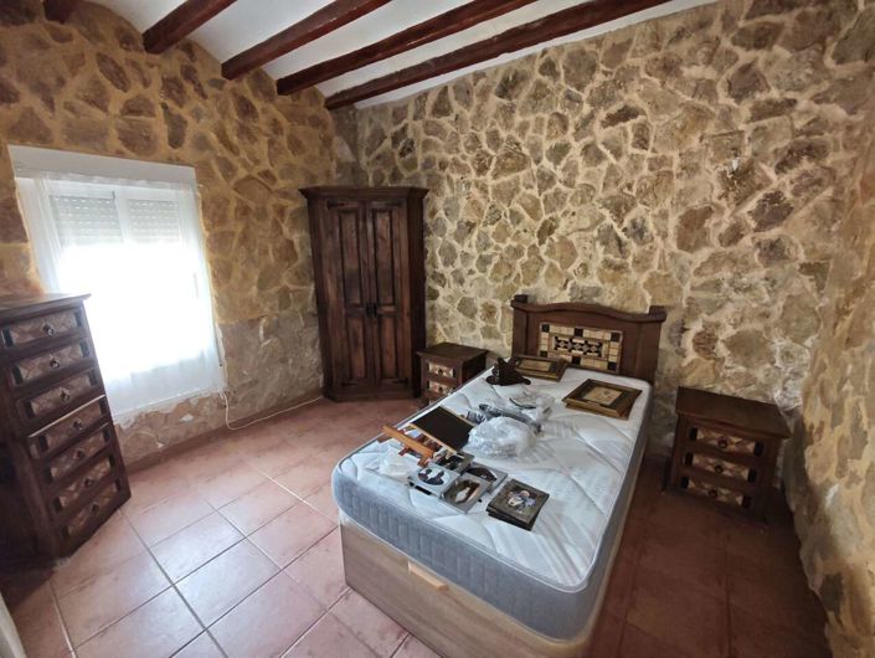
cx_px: 438
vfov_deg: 85.8
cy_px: 329
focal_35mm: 14
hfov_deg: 102.0
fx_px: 354
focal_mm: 2.16
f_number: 2.2
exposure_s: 1/25
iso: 640
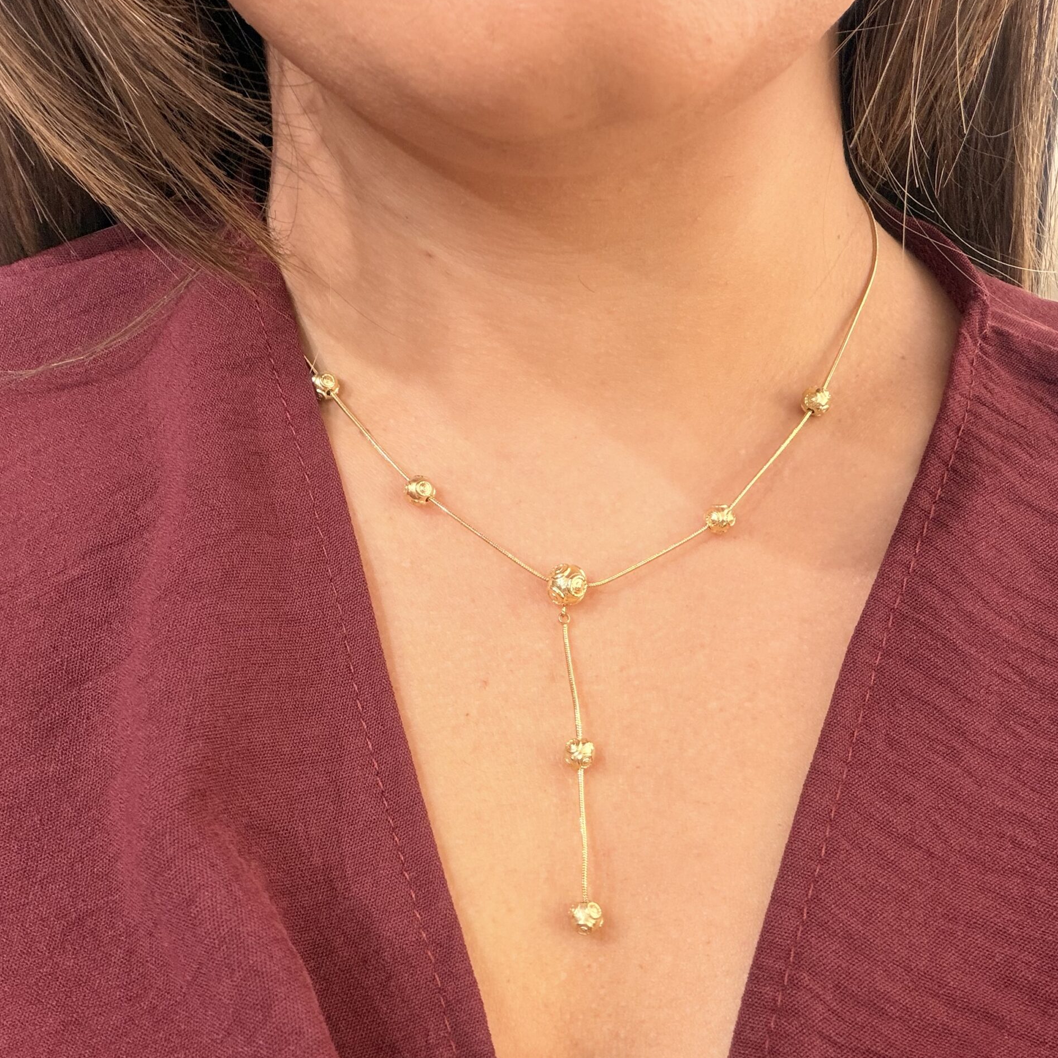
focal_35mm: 36
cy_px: 631
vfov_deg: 45.8
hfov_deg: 46.0
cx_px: 537
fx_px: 1245
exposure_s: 1/50
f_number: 1.9
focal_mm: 2.71
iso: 80
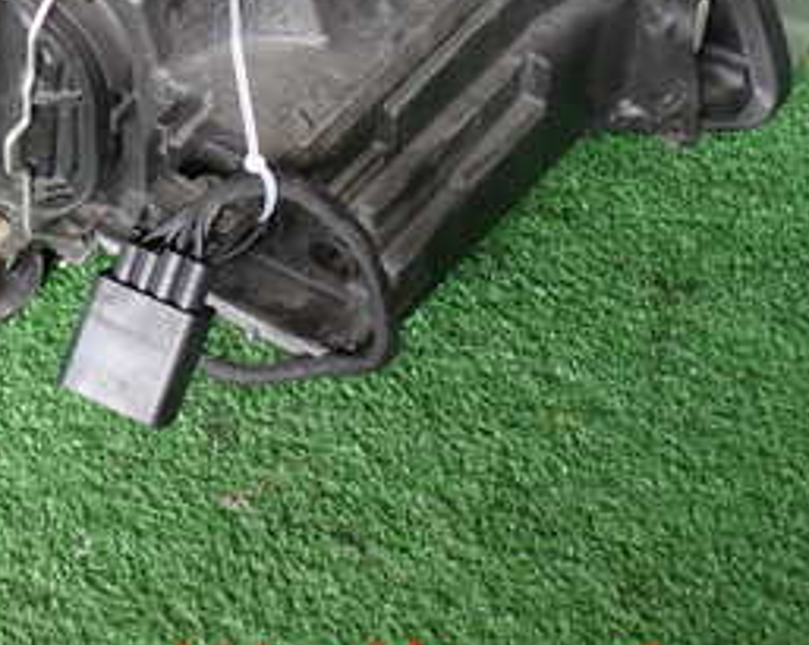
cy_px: 6
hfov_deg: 24.5
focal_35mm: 73
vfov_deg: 20.3
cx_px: -57
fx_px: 1746
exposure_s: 1/60
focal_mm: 5.79
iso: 100
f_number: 2.4
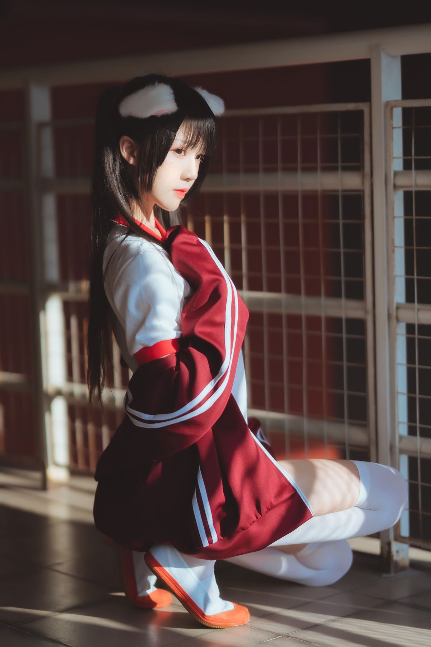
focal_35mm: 85
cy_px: 324
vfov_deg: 23.9
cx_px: 216
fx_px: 1526
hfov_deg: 16.1
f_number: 1.4
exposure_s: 1/1600
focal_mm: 85
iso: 50
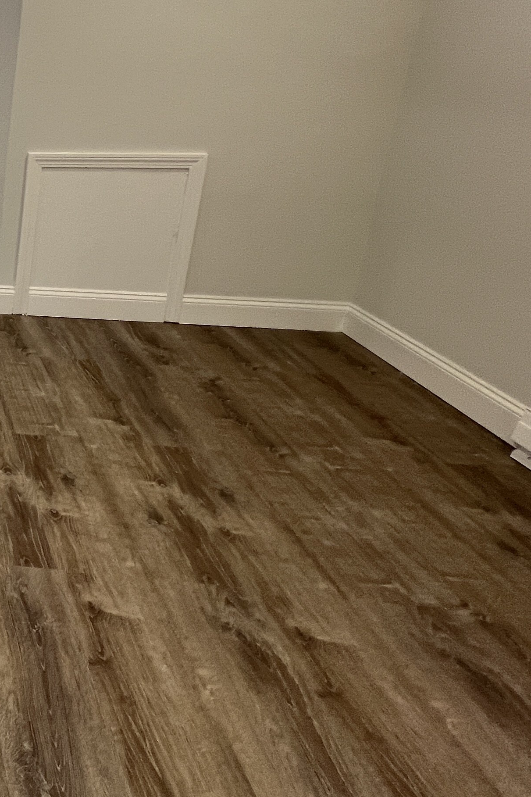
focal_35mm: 30
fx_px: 664
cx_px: -220
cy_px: 234
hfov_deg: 30.2
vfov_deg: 59.7
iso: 160
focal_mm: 1.57
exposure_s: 1/60
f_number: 1.8
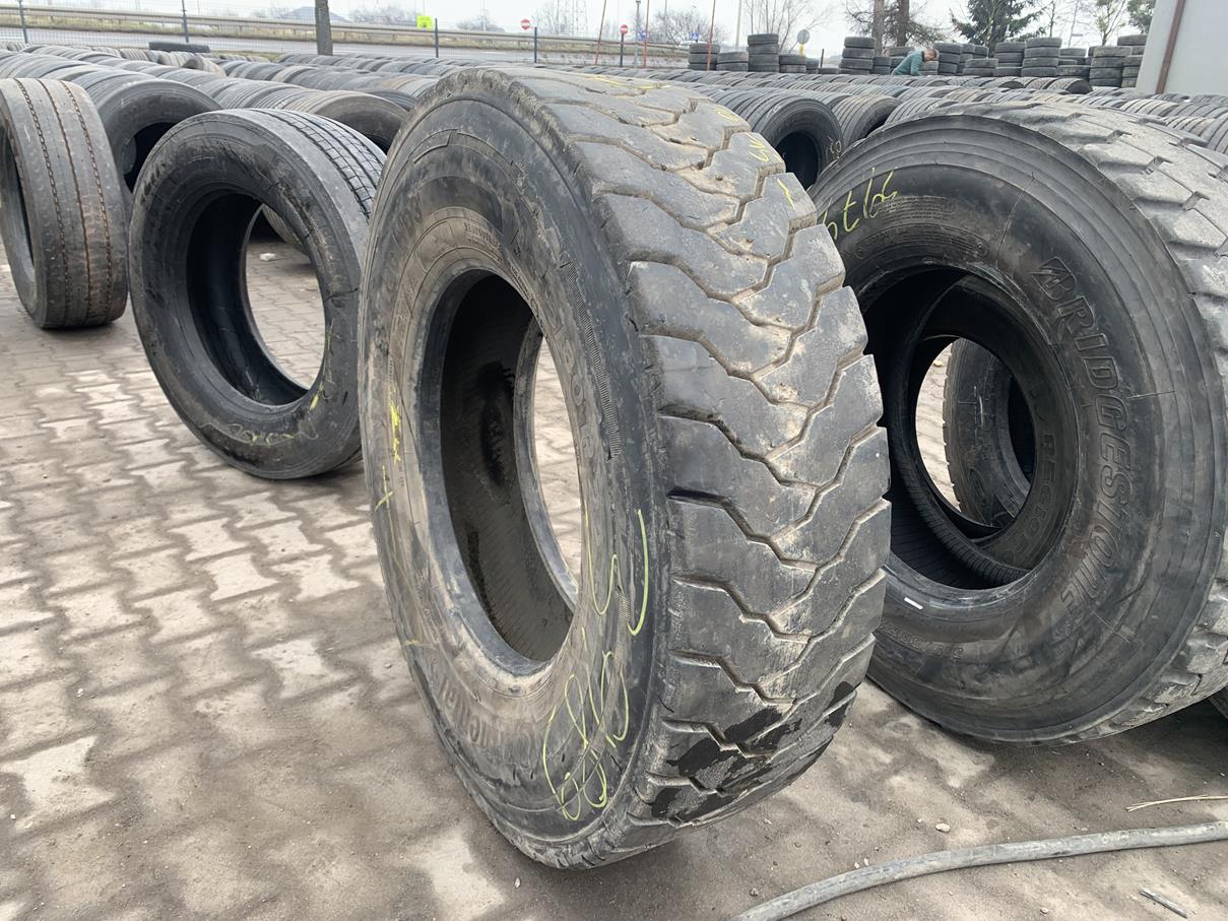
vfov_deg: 53.1
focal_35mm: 26
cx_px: 614
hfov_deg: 67.3
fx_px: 922
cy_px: 460
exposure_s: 1/191
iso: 25
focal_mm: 4.25
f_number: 1.8
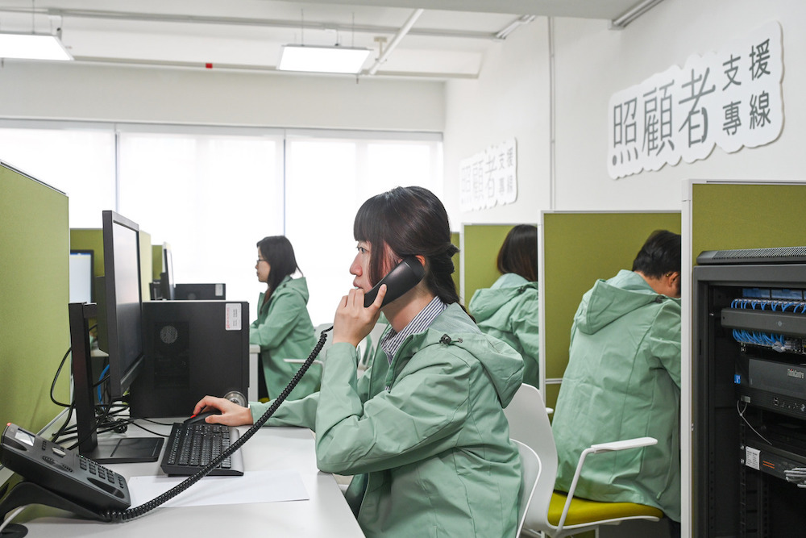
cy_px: 269
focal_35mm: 33
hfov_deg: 57.2
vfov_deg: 40.0
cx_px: 403
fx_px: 739
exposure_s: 1/200
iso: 1000
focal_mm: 33
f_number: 5
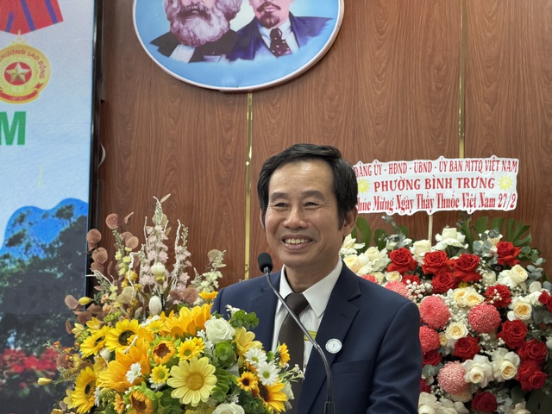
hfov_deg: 19.6
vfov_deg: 14.8
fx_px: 1595
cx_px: 276
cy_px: 207
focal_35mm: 100
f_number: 2.8
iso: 500
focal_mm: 16.89
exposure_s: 1/80
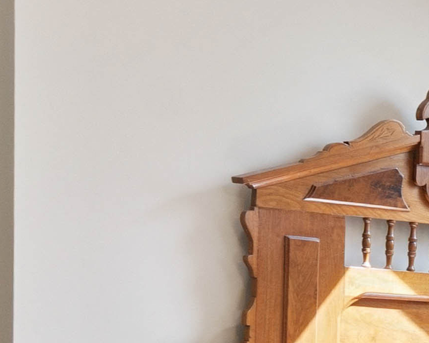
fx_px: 1854
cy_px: 448
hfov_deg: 9.8
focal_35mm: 146
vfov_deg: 10.3
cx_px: 1313
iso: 250
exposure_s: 1/40
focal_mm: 17
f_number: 8
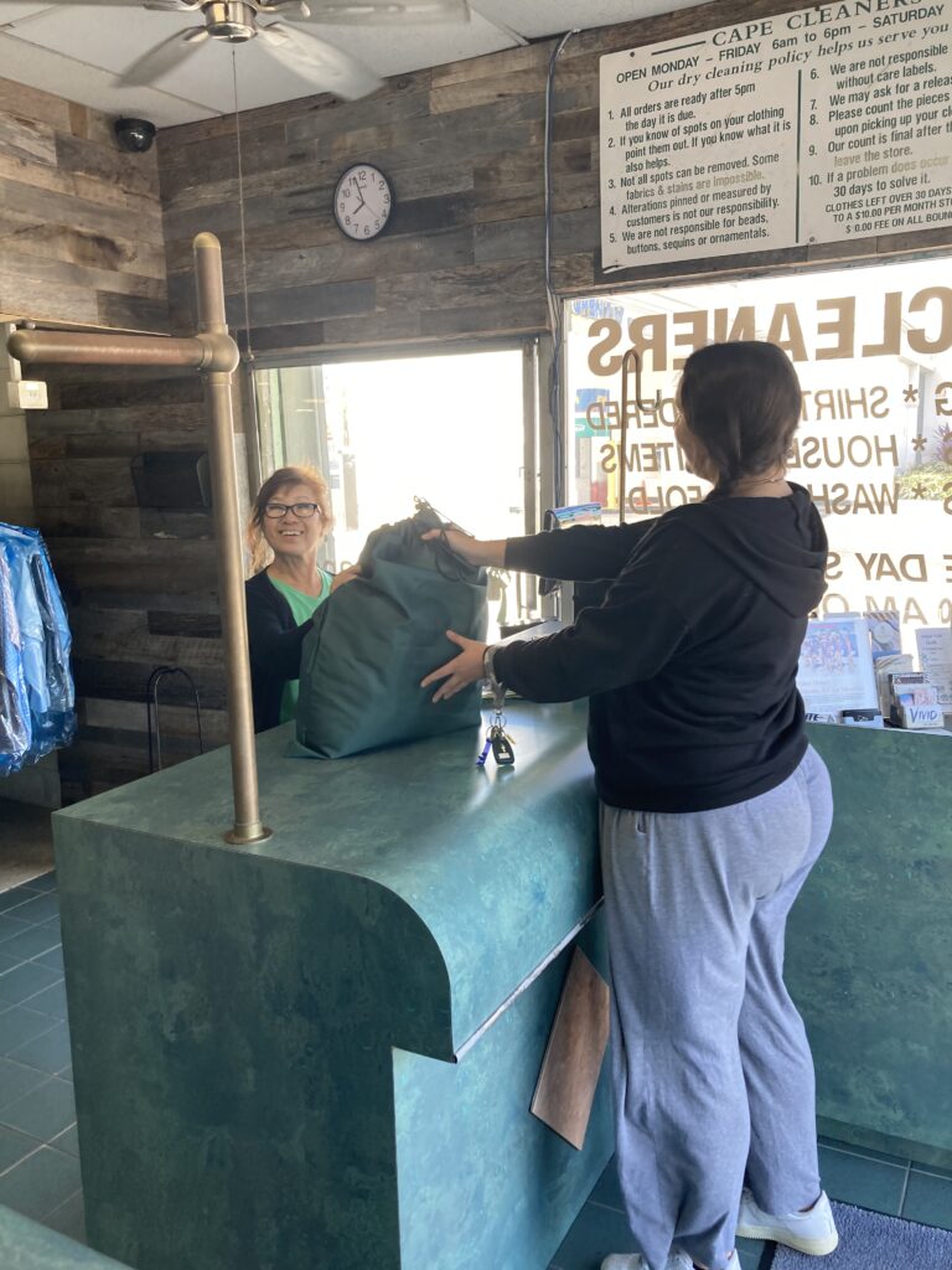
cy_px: 635
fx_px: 1027
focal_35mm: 28
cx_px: 476
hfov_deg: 49.7
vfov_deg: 63.4
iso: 50
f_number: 1.8
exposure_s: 1/120
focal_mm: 3.99
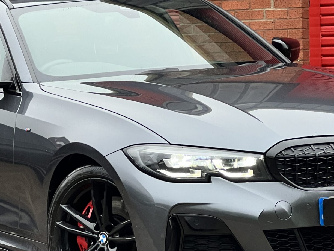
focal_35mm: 161
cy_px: 66
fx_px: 1553
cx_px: 155
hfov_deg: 12.3
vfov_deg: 9.2
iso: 200
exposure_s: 1/84
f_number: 2.8
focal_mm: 9
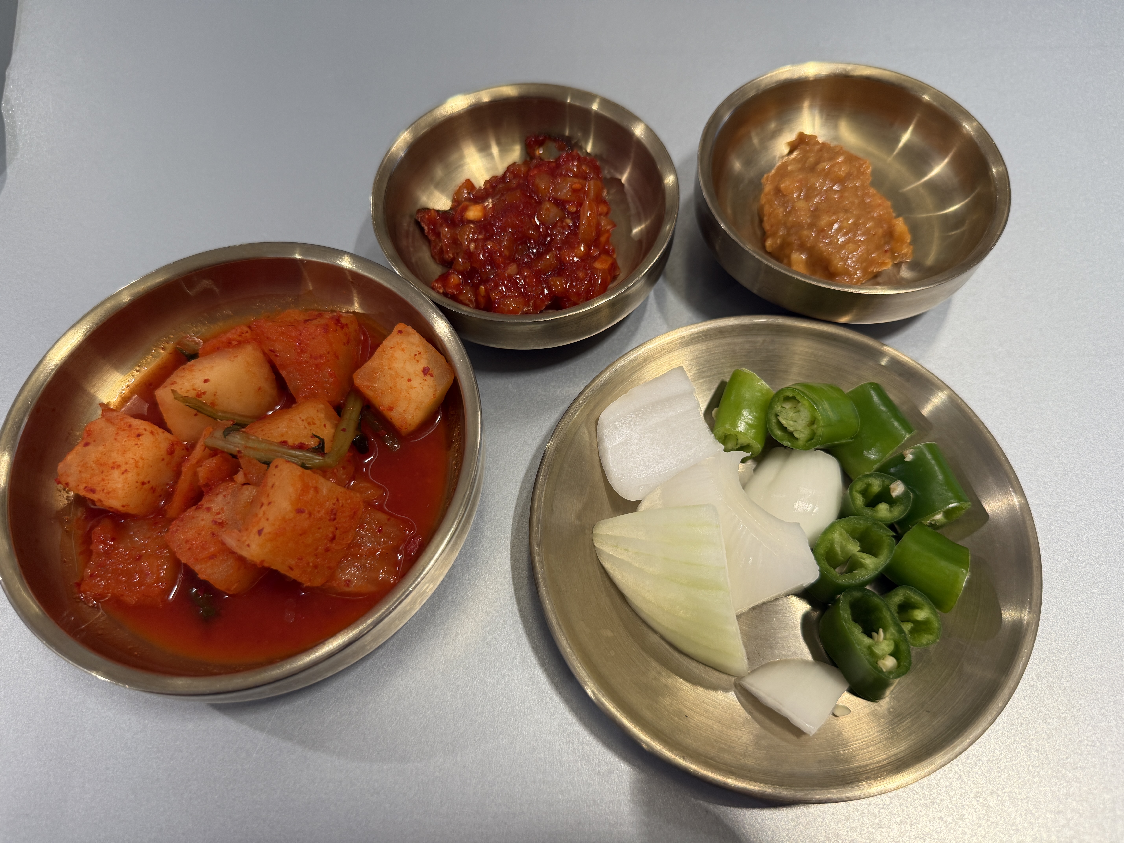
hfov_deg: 71.6
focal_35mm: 24
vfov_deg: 56.8
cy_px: 422
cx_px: 562
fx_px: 779
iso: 100
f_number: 1.78
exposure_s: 1/60
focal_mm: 6.76
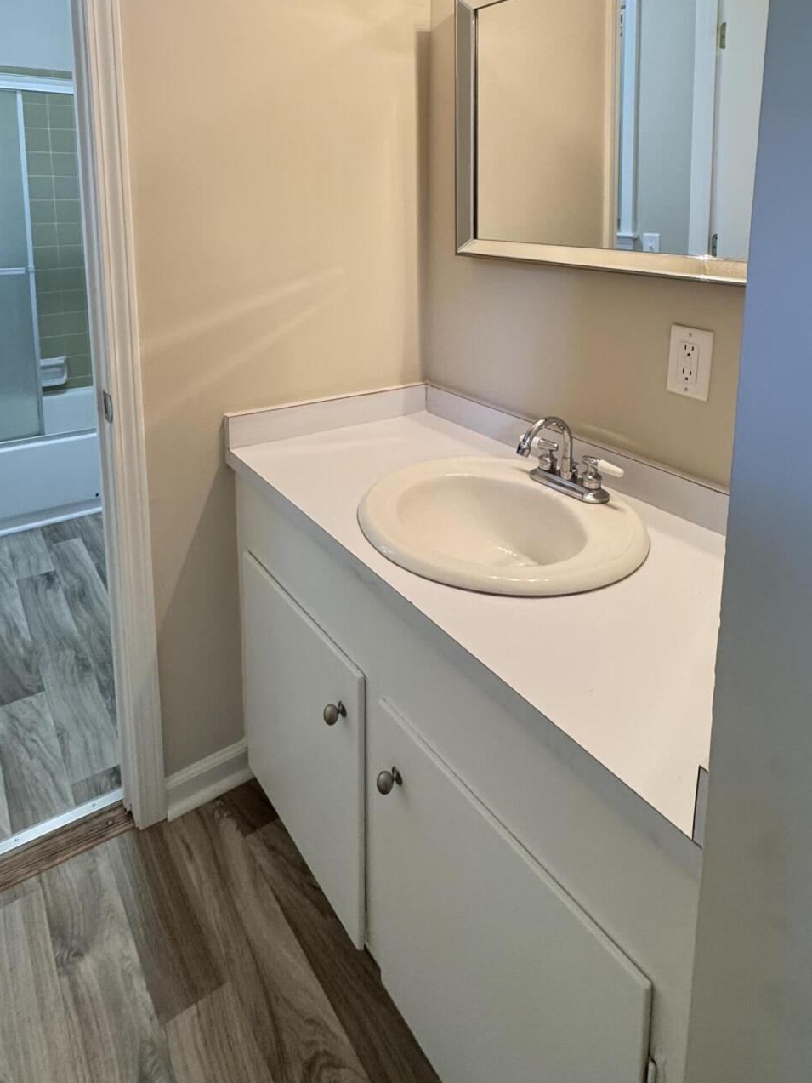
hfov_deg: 61.0
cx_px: 375
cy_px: 302
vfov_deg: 72.3
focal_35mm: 22
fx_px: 688
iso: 250
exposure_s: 1/60
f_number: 2.2
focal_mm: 2.22
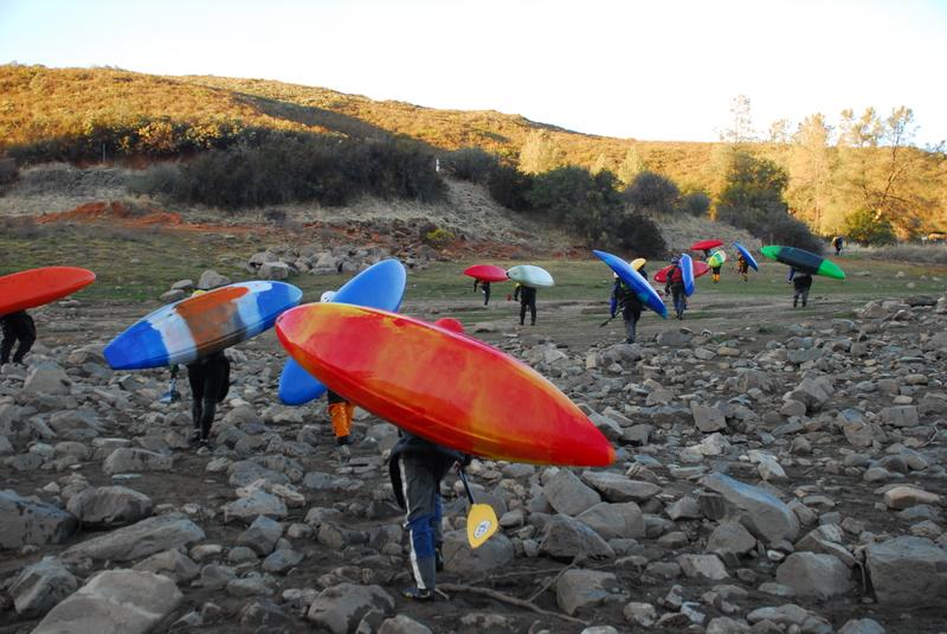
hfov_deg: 53.1
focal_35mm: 36
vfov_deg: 36.9
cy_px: 317
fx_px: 948
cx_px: 474
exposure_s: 1/160
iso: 320
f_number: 4
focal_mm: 24
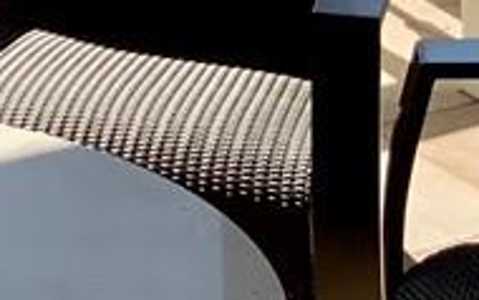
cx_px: -297
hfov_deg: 11.9
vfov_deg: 7.2
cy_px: -532
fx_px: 2168
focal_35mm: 166
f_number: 1.8
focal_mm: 3
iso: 16
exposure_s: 1/1076
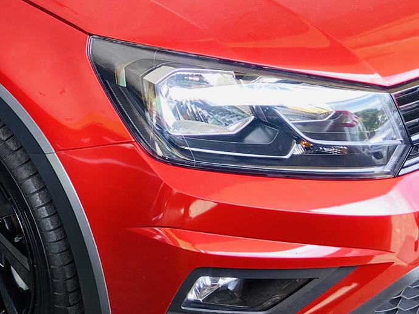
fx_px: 932
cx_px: 74
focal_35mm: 77
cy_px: 0
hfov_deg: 24.9
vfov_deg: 18.6
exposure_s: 1/121
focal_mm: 4.25
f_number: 1.8
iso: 64
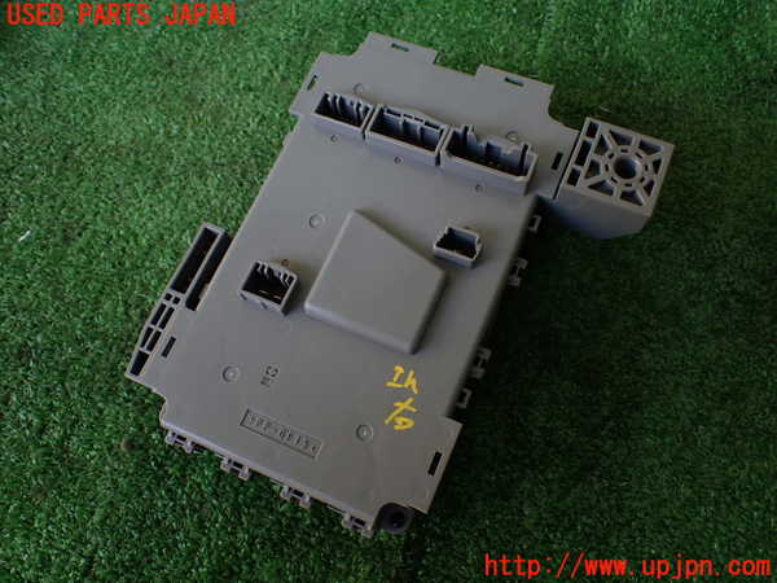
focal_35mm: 30
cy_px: 292
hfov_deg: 60.0
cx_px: 388
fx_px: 673
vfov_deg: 46.8
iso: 160
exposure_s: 1/125
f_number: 2.3
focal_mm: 5.4
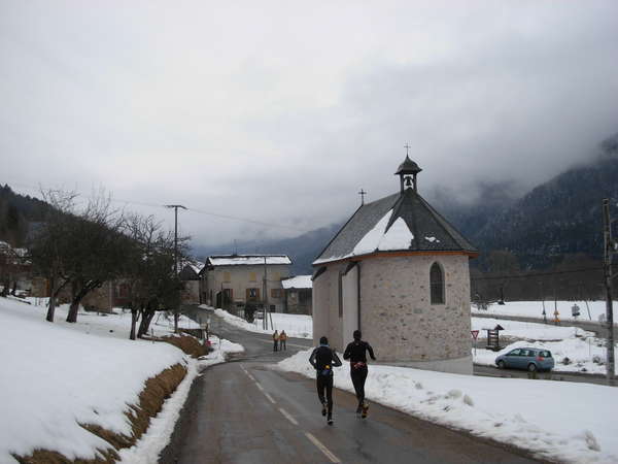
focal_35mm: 38
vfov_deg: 37.7
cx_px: 309
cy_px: 232
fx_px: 678
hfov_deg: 49.0
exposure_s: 1/861
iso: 79
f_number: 2.9
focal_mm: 6.3
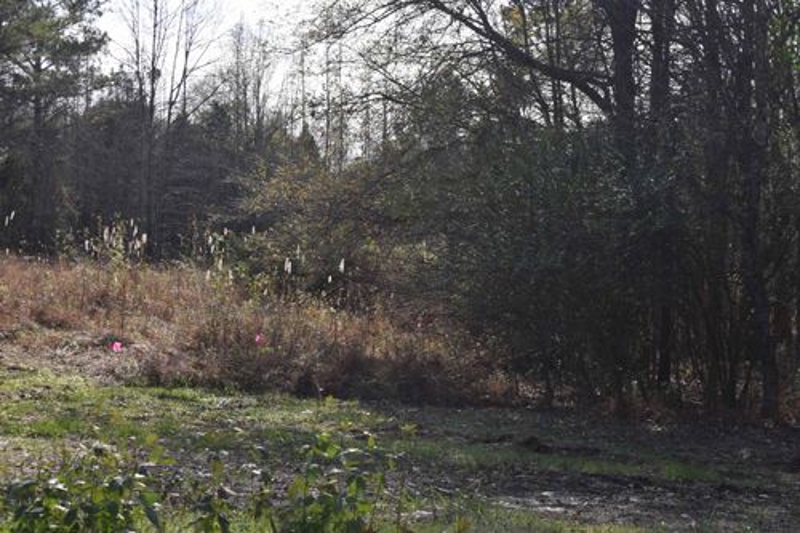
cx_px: 400
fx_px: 1499
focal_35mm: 68
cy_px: 266
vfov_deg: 20.1
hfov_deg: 29.9
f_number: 8
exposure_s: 1/200
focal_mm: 45
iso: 100
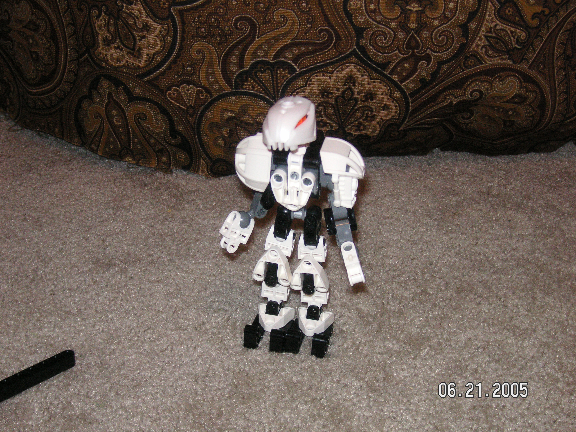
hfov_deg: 40.4
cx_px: 288
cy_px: 216
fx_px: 782
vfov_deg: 30.9
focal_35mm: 47
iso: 160
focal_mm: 7.8
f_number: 3.3
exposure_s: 1/45
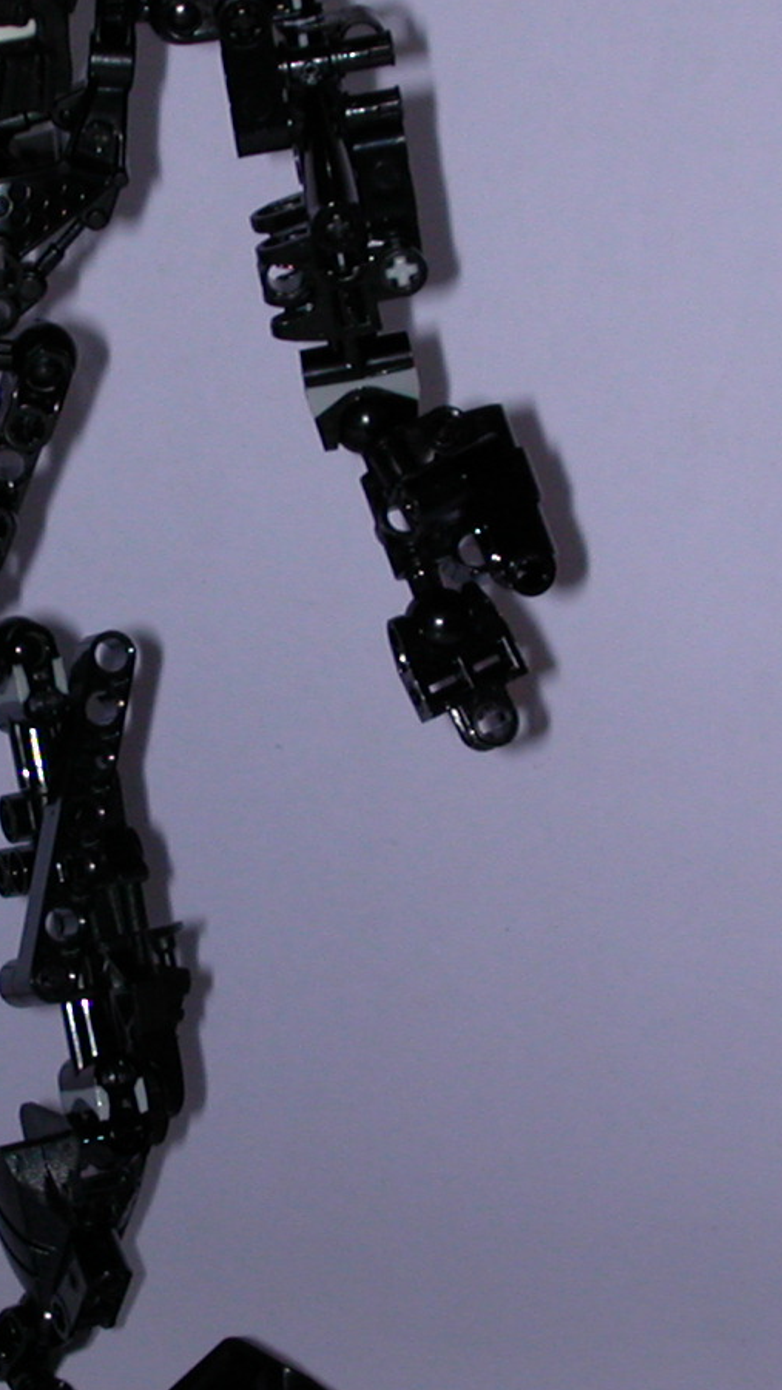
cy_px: 702
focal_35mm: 149
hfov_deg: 8.1
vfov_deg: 14.4
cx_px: 52
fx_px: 5491
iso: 100
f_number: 4
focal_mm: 11.8
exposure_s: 1/59.9
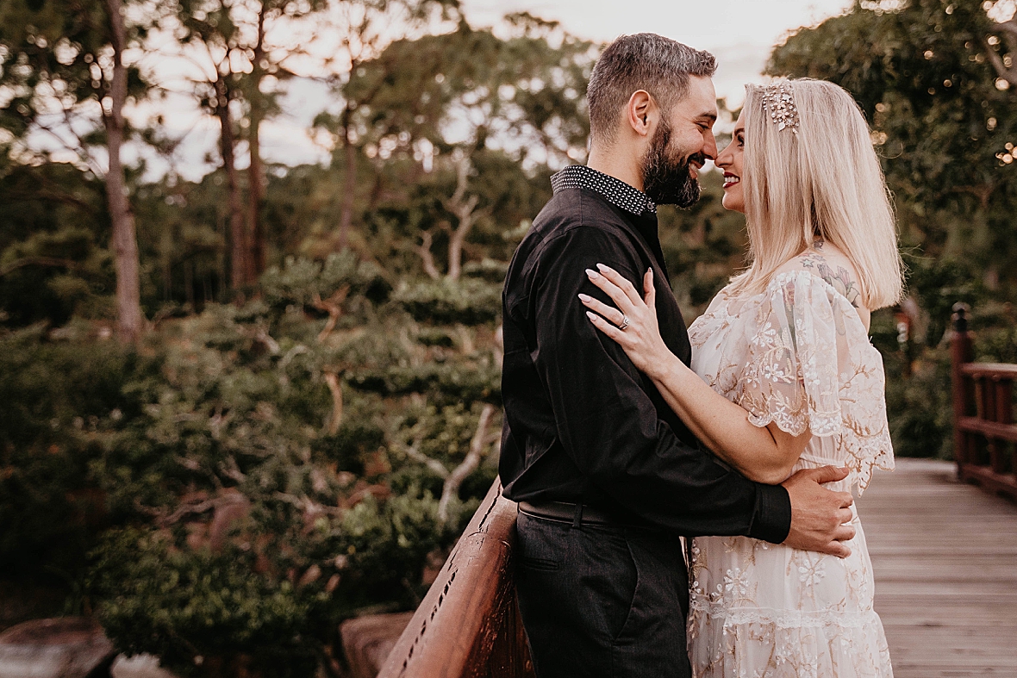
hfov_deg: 38.9
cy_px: 296
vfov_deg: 26.5
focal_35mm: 51
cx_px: 541
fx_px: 1441
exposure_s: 1/250
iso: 500
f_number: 2.8
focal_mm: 43
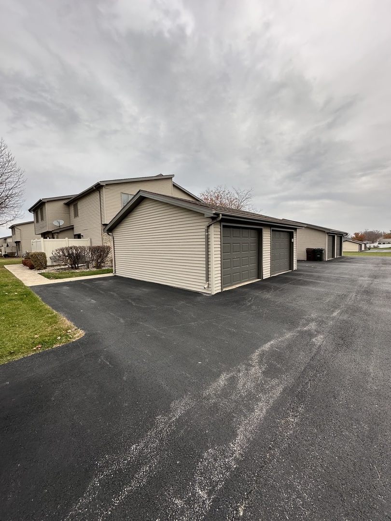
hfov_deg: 85.7
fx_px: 211
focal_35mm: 14
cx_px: 196
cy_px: 260
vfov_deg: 102.1
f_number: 2.2
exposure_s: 1/99
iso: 64
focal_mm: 2.22
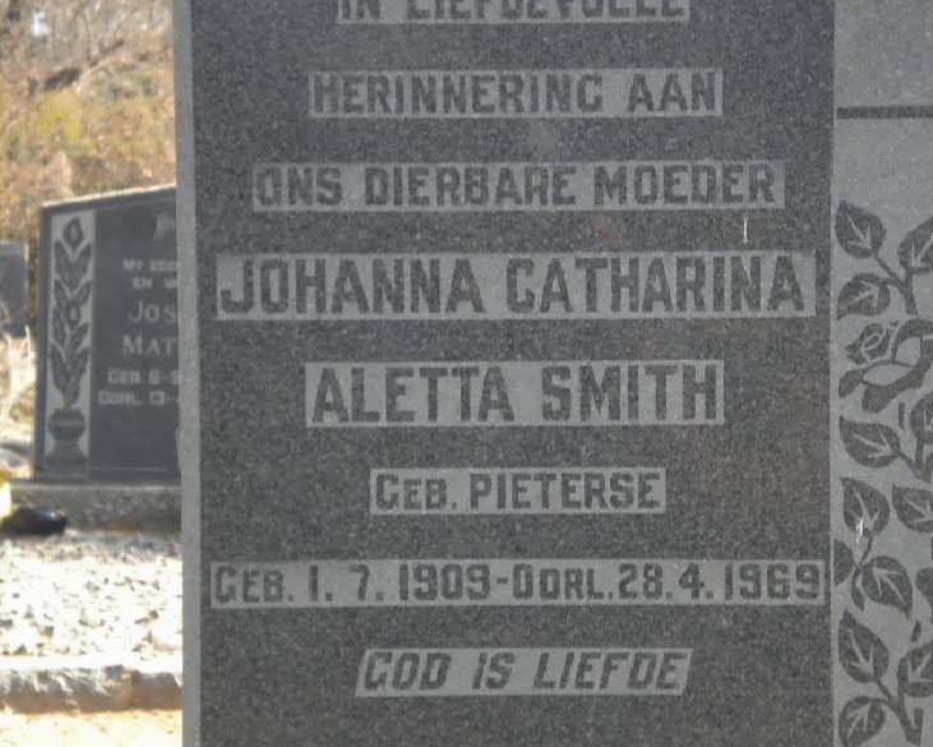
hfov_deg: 17.6
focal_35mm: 109
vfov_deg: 14.1
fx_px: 3010
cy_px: 423
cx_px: 511
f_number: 4.6
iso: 86
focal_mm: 12.3
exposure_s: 1/120
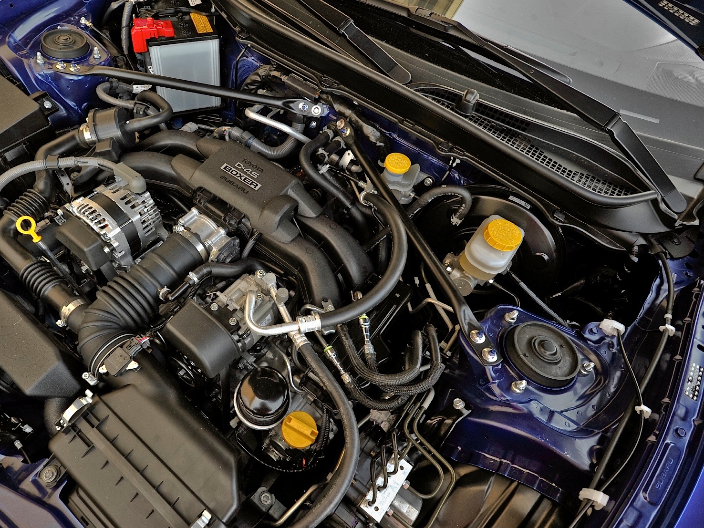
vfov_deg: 65.9
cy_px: 278
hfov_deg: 80.1
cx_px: 261
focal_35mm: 20
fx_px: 407
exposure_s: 1/125
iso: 1250
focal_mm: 16
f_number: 8
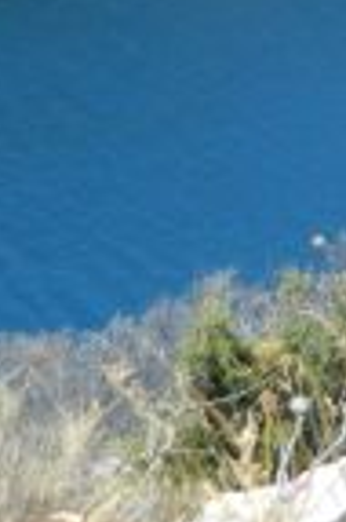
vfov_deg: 10.5
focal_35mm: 191
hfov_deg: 6.5
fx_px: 2760
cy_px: -197
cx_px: 1078
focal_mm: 7.3
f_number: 3.5
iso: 80
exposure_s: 1/500
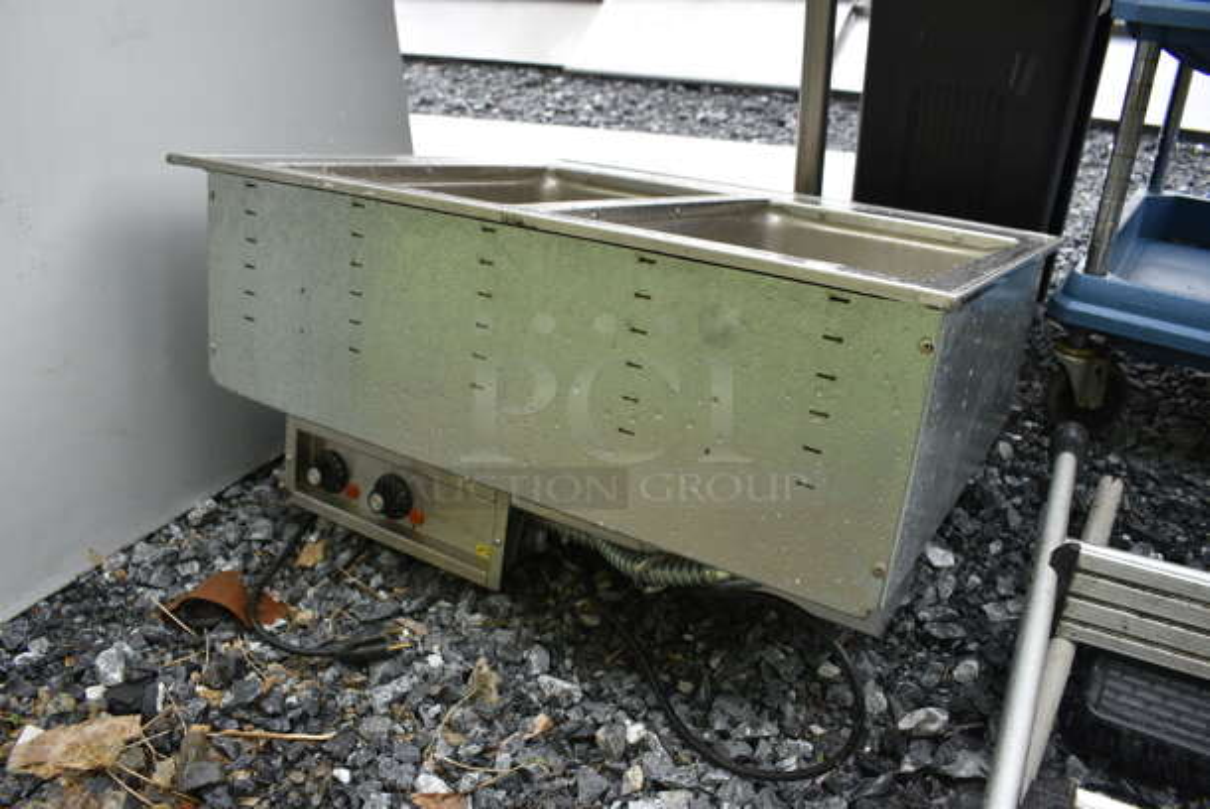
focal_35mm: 27
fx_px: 908
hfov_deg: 67.3
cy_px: 404
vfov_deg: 48.0
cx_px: 605
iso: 400
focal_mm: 18
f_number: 5
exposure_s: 1/250
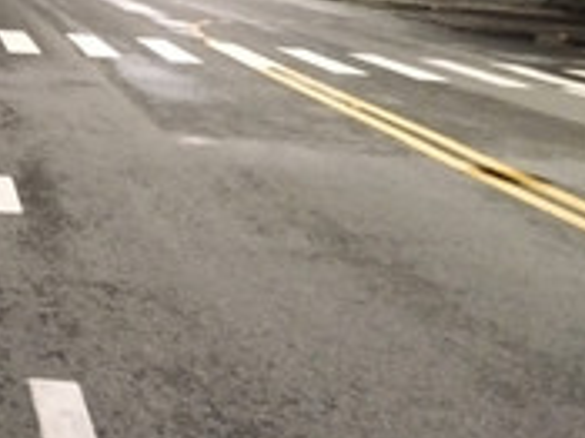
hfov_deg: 21.9
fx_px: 1402
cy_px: -125
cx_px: -110
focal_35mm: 83
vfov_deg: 16.8
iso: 4000
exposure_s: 1/14.3
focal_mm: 4.22
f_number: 1.8
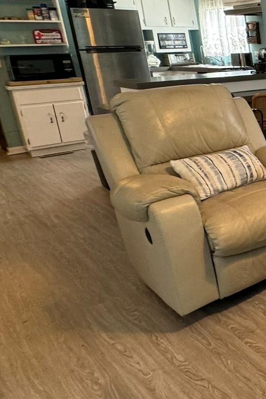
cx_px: 462
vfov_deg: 49.9
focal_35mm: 38
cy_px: 135
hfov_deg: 22.7
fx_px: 421
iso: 250
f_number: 2.2
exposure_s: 1/60
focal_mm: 2.22
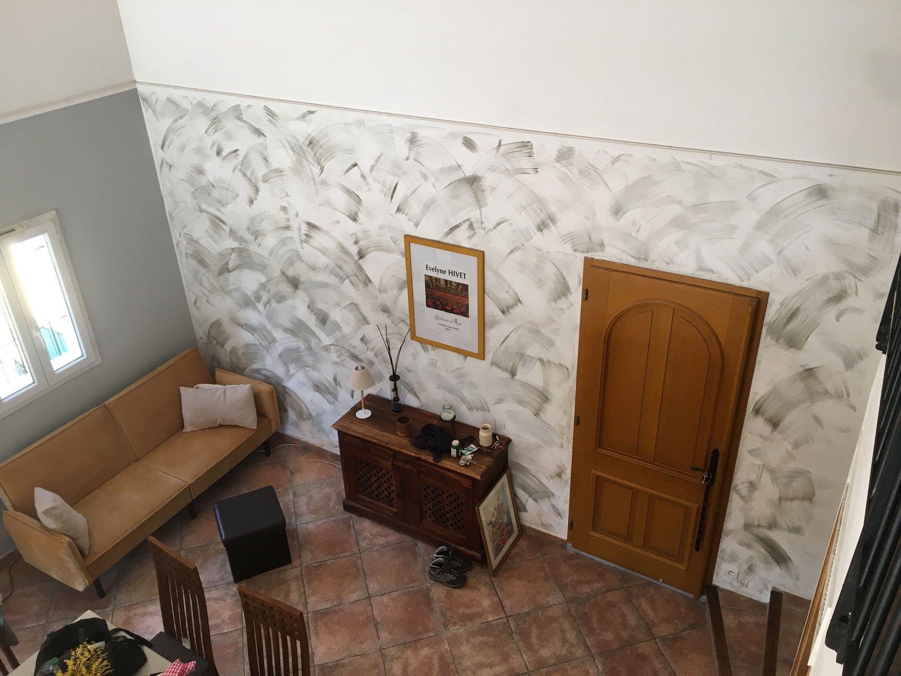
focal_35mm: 29
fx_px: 755
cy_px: 338
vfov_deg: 48.2
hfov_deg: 61.7
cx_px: 450
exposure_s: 1/33
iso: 32
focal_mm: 4.15
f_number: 2.2
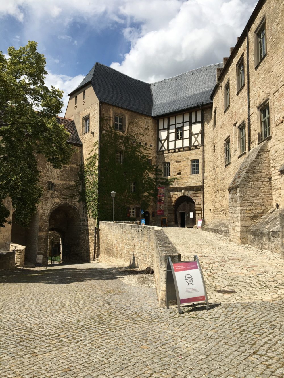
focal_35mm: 29
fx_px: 317
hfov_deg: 48.2
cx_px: 142
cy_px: 189
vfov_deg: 61.7
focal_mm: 4.15
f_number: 2.2
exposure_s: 1/2747
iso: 25
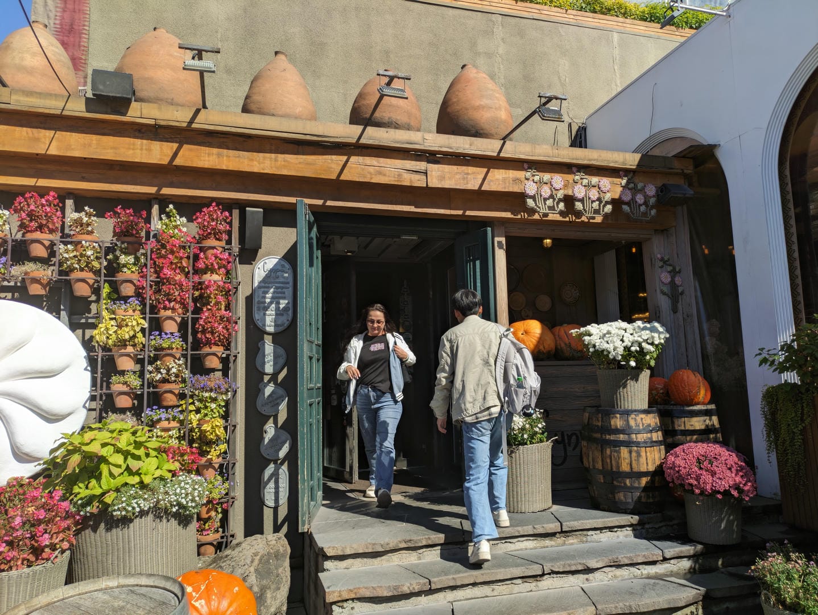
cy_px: 308
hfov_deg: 69.4
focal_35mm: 25
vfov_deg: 54.9
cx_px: 409
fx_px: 591
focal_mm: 5.43
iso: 44
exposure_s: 1/1429
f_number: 1.89
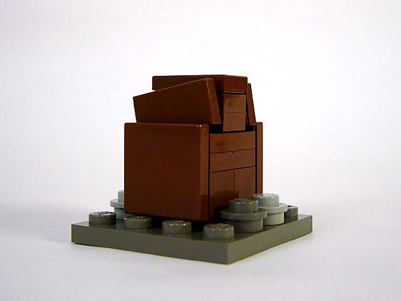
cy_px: 150
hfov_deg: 52.6
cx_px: 200
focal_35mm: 35
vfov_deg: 40.7
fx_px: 405
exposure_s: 1/30
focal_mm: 5.8
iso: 100
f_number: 2.8
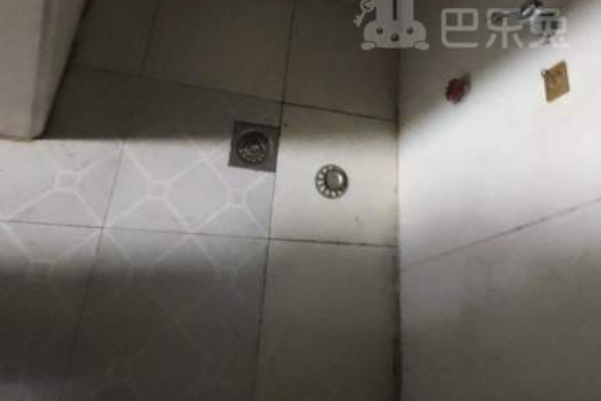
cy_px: 14
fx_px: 584
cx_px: 462
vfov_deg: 34.9
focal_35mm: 35
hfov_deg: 51.7
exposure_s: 1/16.7
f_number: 2.2
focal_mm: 2.16
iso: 6400
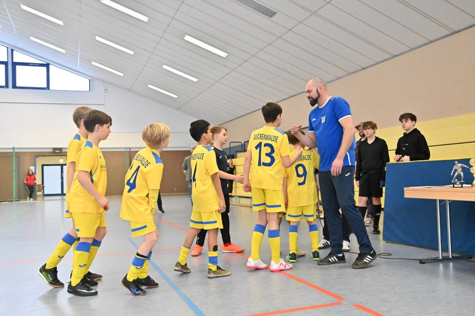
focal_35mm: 35
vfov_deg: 37.8
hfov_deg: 54.4
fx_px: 462
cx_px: 238
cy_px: 158
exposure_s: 1/1000
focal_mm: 35
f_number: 3.5
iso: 10000
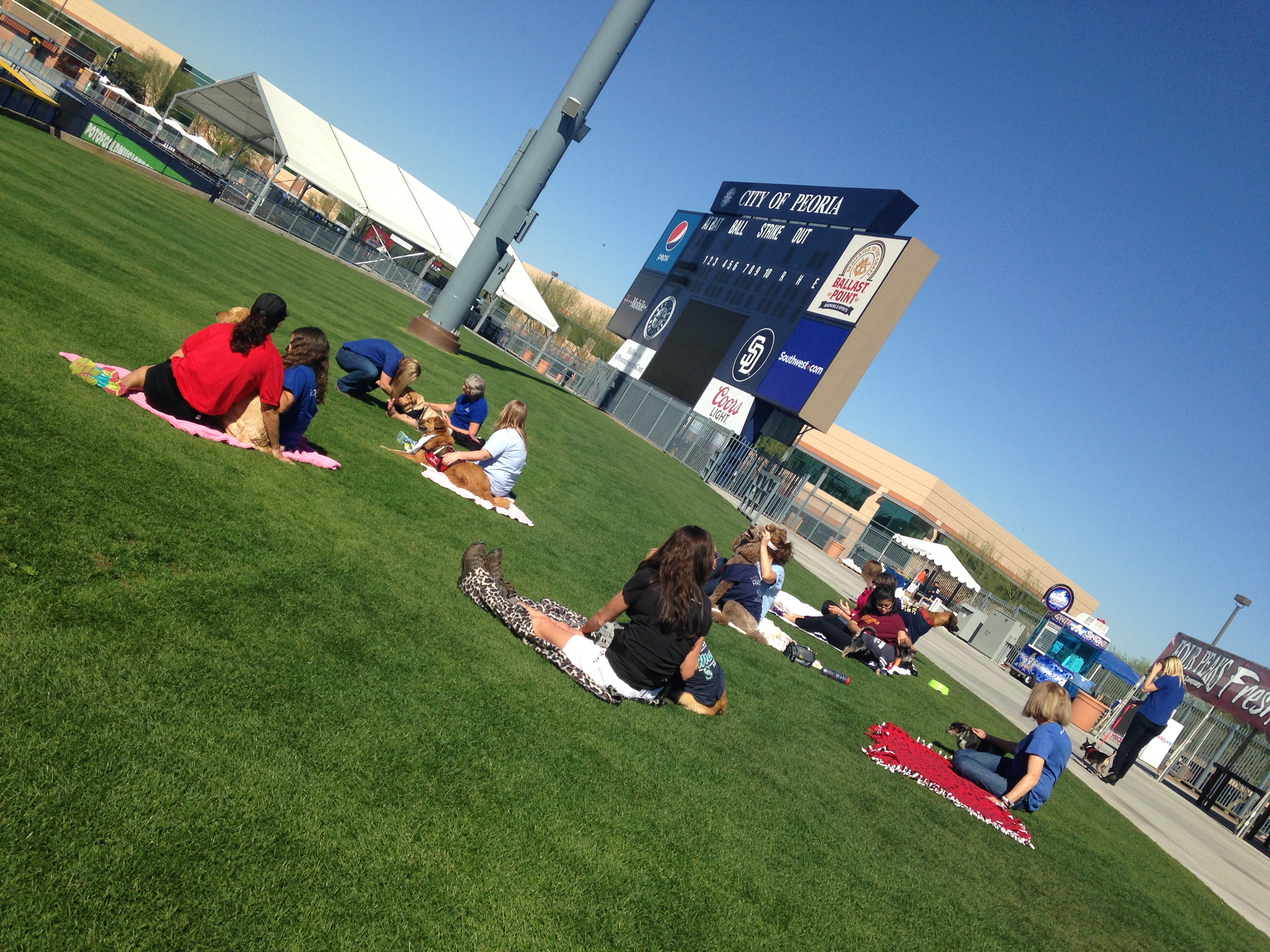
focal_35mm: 33
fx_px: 1211
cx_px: 635
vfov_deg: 42.9
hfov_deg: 55.4
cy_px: 476
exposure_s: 1/2088
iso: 50
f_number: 2.4
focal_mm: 4.12
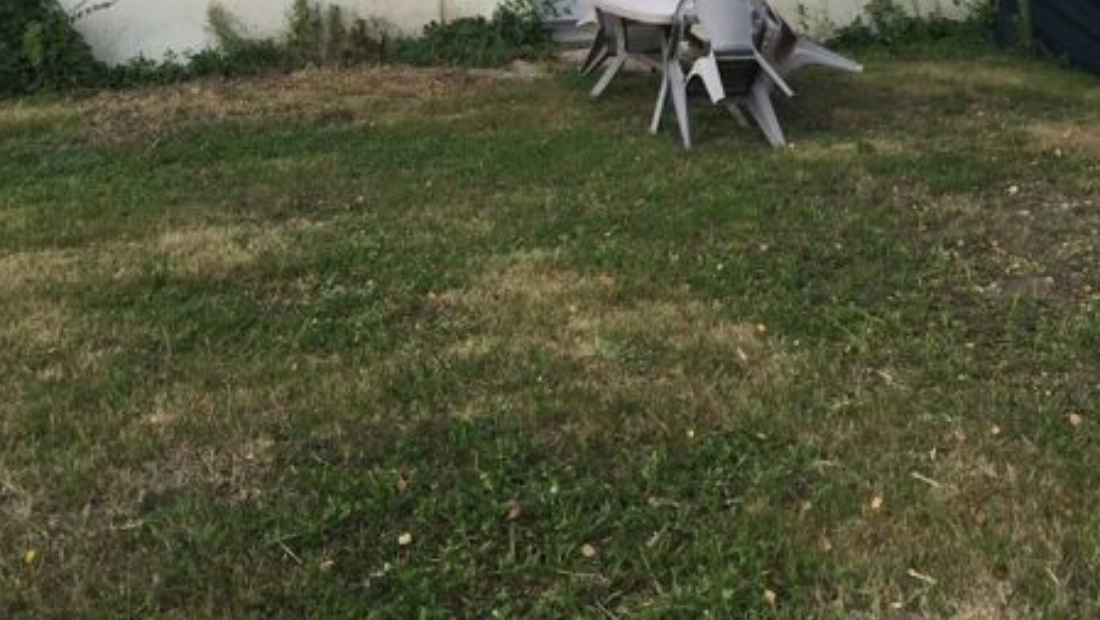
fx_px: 1313
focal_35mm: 45
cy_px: -59
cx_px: 534
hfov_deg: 45.4
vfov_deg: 24.8
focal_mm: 4.15
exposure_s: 1/100
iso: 40
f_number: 2.2
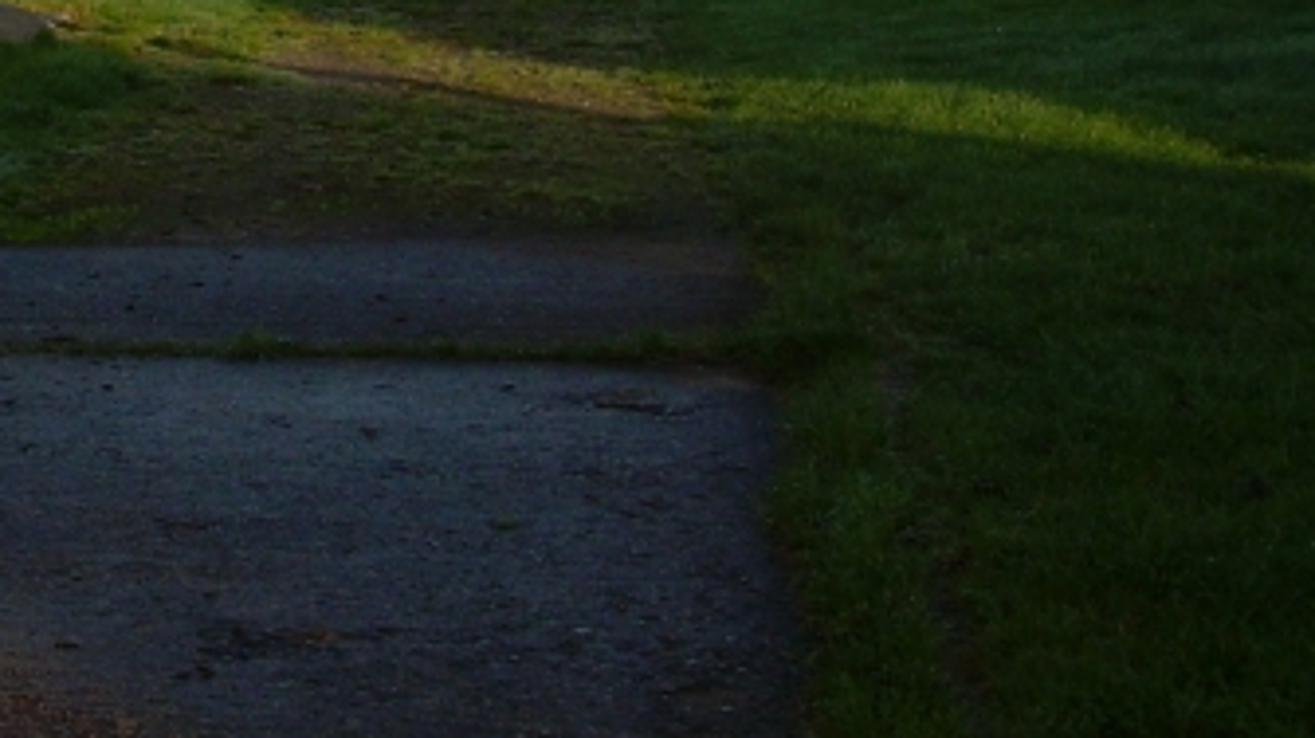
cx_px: 153
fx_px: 3311
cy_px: -239
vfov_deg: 12.3
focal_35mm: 95
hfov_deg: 22.0
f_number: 4.6
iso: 50
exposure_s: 1/273
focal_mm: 6.3
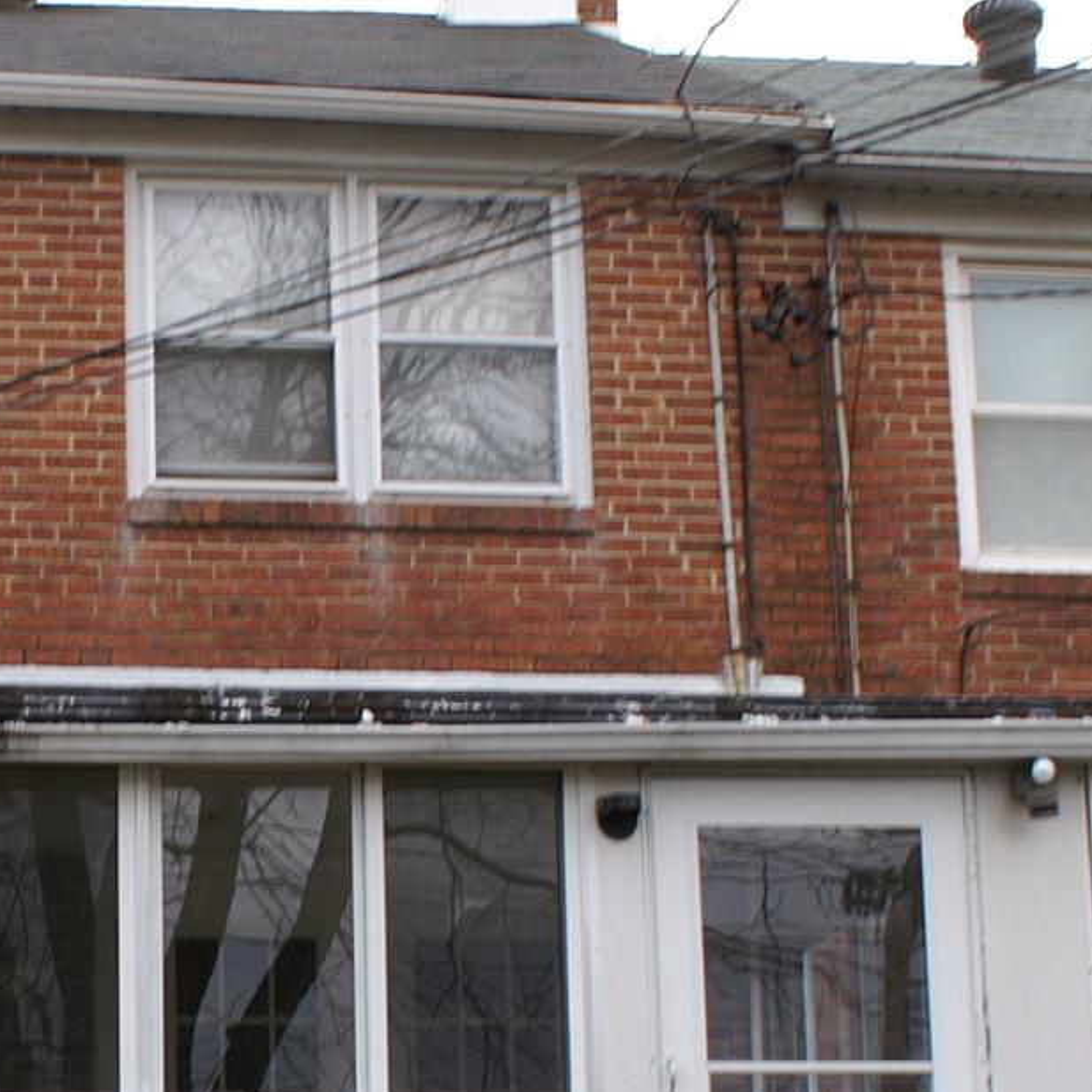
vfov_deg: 18.5
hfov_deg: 18.2
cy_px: 905
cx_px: -28
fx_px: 3319
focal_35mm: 93
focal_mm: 22
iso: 100
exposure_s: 1/50
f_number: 5.6
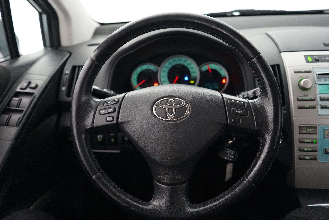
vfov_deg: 46.4
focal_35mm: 28
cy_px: 110
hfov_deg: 65.5
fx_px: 256
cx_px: 164
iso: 12800
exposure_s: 1/125
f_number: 3.5
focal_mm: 28
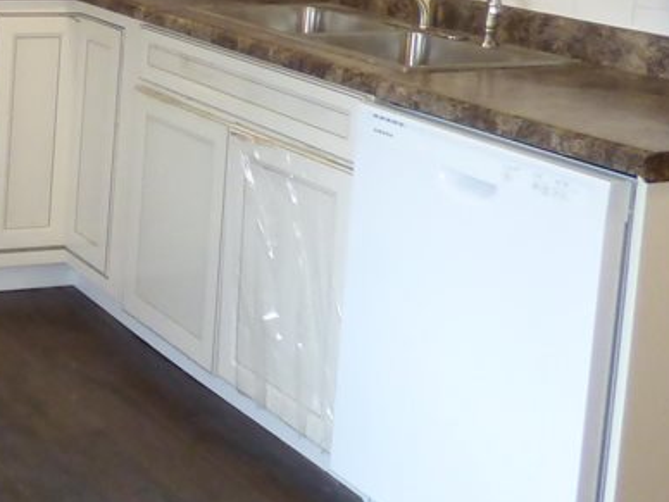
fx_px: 1276
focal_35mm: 66
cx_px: -107
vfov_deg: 21.4
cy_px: -16
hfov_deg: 26.5
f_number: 2.8
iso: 500
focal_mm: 3.58
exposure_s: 1/60
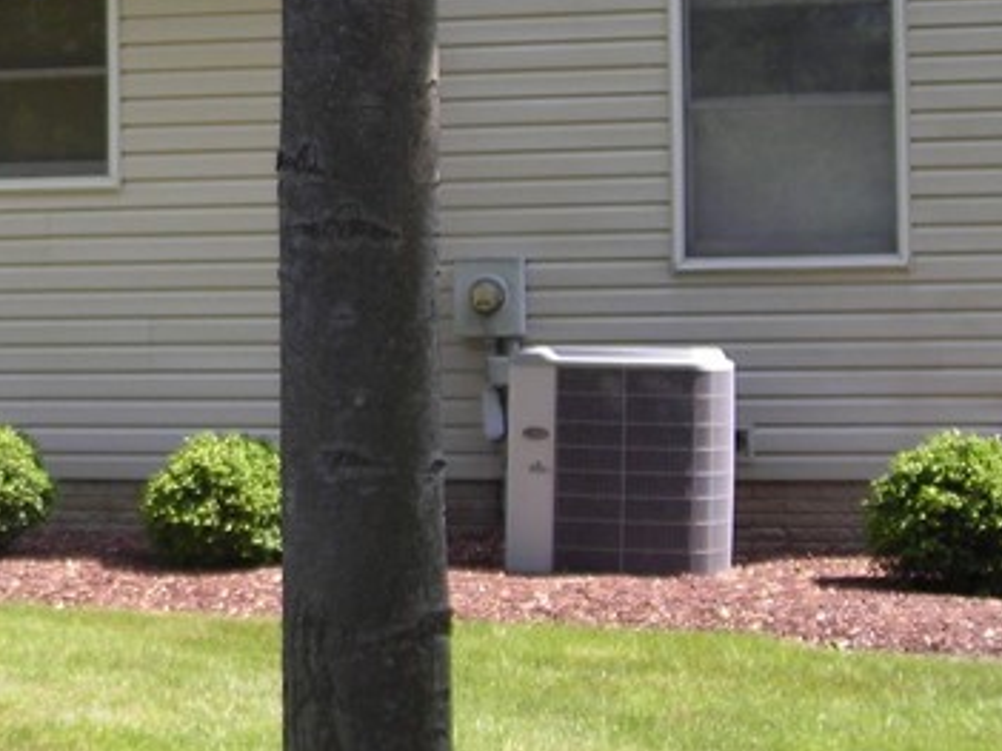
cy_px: 46
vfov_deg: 13.2
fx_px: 3212
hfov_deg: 17.0
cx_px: -163
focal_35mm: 111
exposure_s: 1/205
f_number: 3.2
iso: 50
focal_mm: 6.3
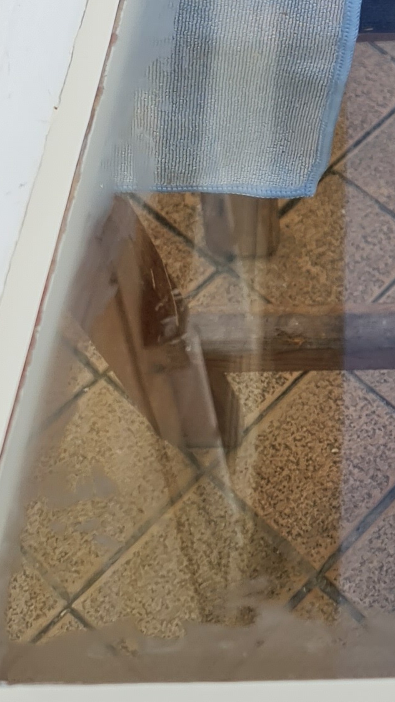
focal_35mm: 97
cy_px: -404
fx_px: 1805
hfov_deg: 11.8
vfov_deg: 18.9
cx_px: 621
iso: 50
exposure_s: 1/487
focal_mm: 7
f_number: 1.8
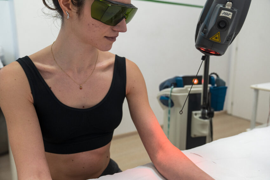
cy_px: 90
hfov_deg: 63.6
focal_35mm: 29
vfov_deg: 45.0
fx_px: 218
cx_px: 135
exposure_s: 1/80
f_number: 3.5
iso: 500
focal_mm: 29
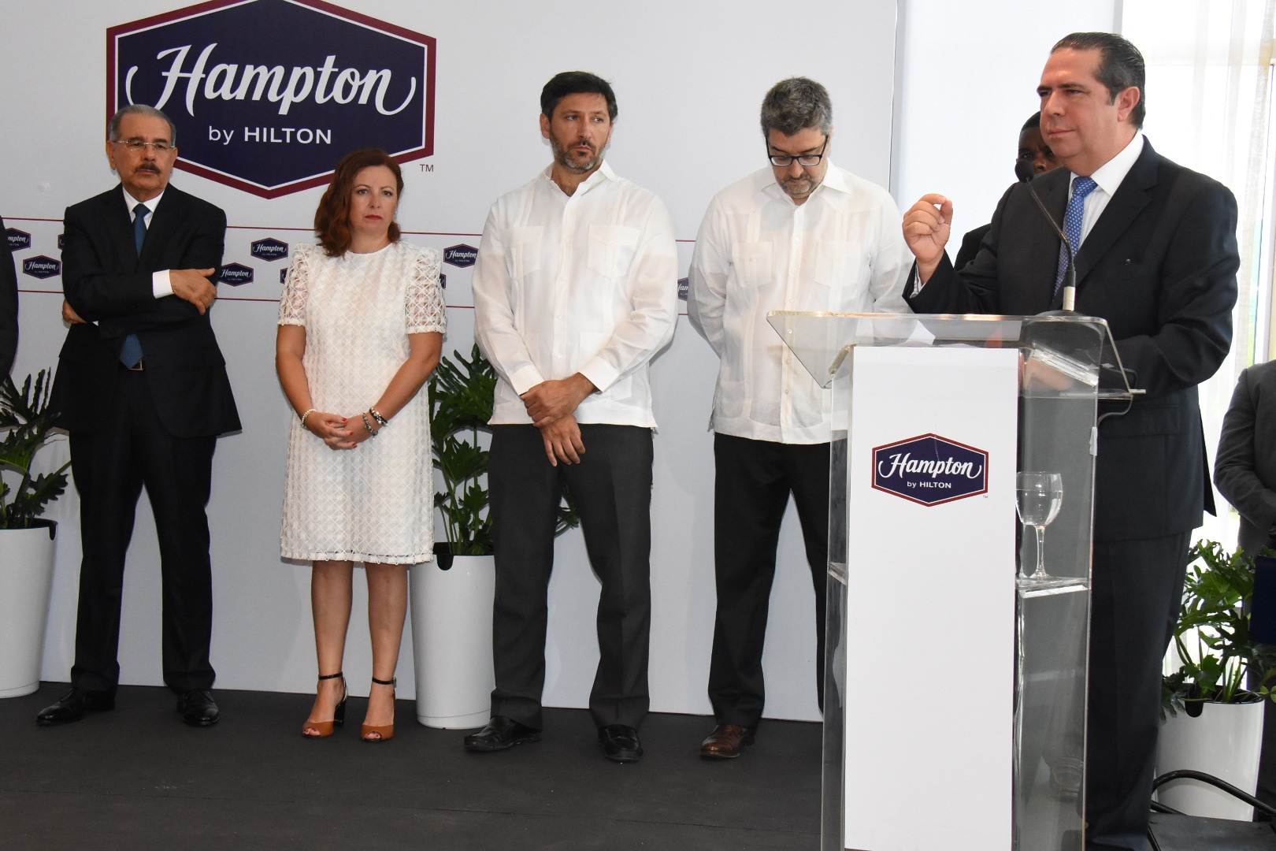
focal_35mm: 57
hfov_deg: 35.1
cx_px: 638
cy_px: 426
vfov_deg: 23.8
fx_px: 2020
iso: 3200
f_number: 7.1
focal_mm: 38
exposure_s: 1/200
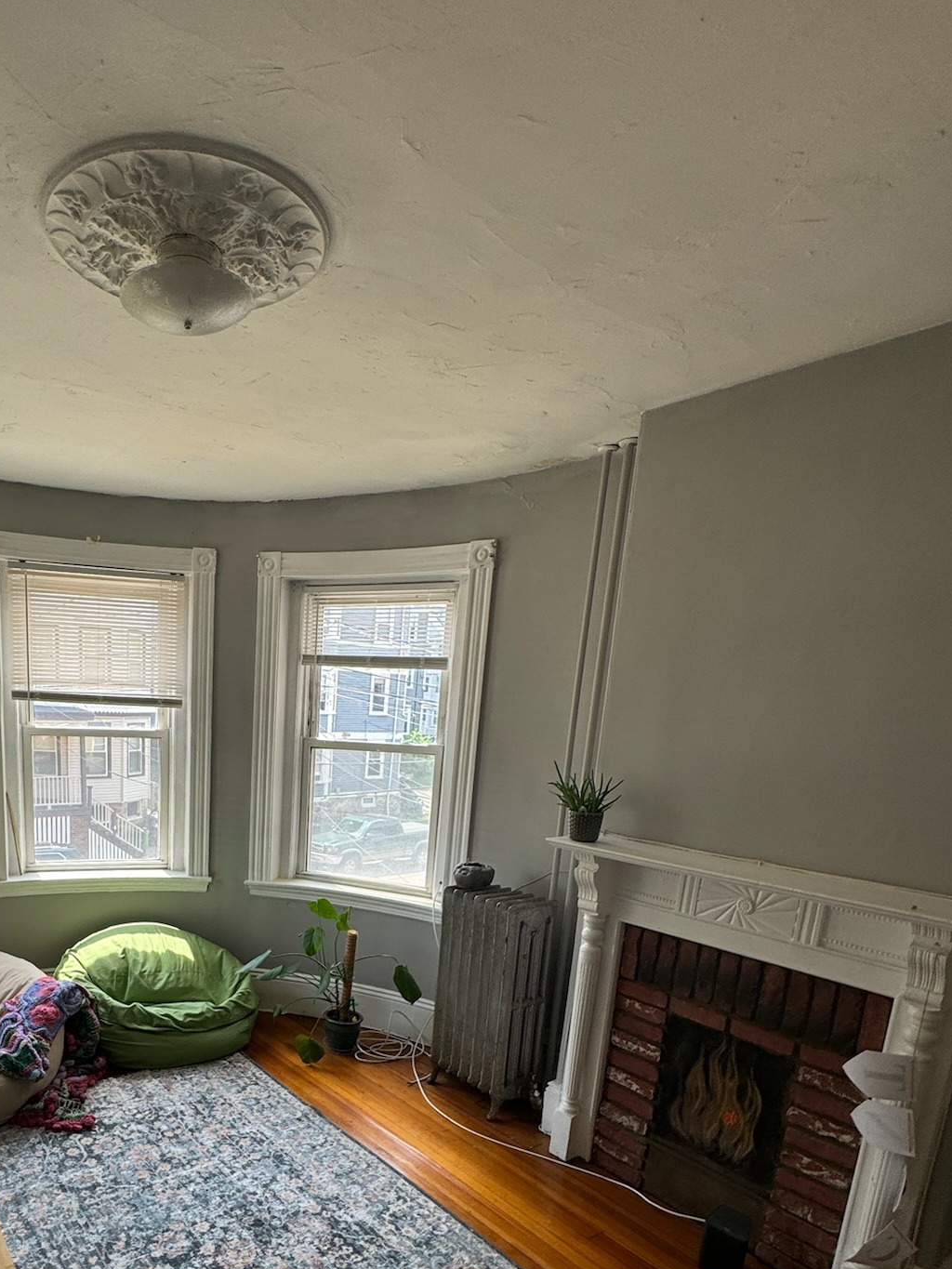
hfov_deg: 60.9
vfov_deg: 76.1
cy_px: 863
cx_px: 273
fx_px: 770
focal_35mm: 21
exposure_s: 1/99
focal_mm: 2.22
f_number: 2.2
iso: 40
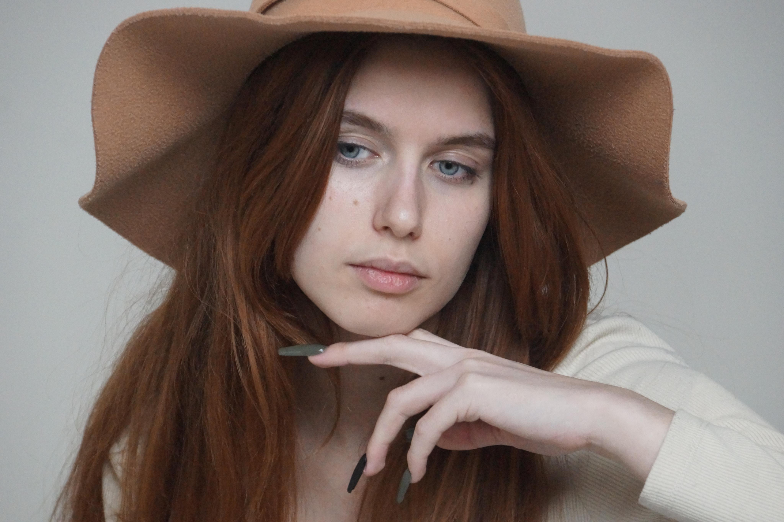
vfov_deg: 6.8
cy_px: 261
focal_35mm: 202
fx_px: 4410
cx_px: 392
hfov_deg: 10.2
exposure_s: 1/125
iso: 3200
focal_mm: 135
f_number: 5.6
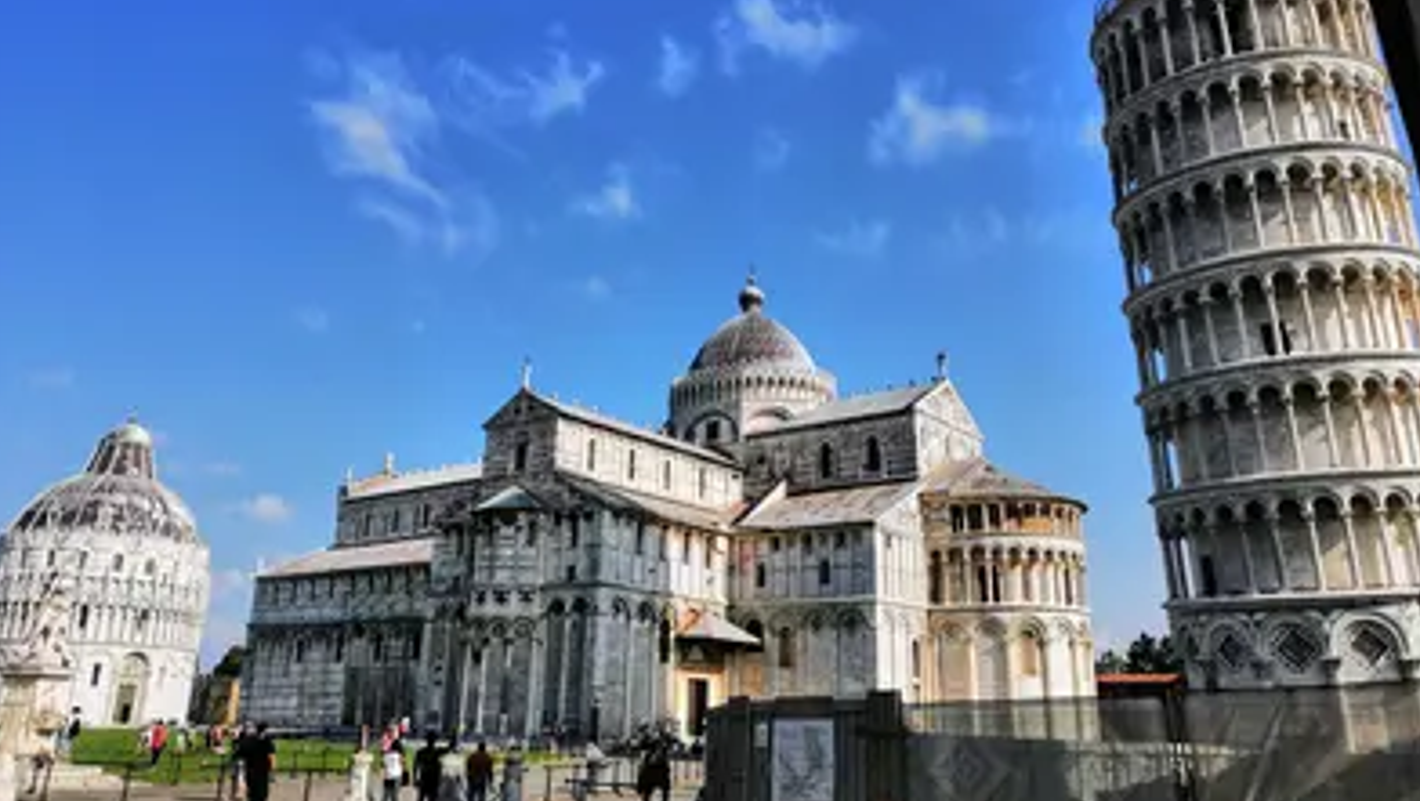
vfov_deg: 38.8
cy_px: 312
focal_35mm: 30
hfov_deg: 64.3
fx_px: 1130
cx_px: 703
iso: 50
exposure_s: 1/1883
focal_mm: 3.95
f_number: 1.8
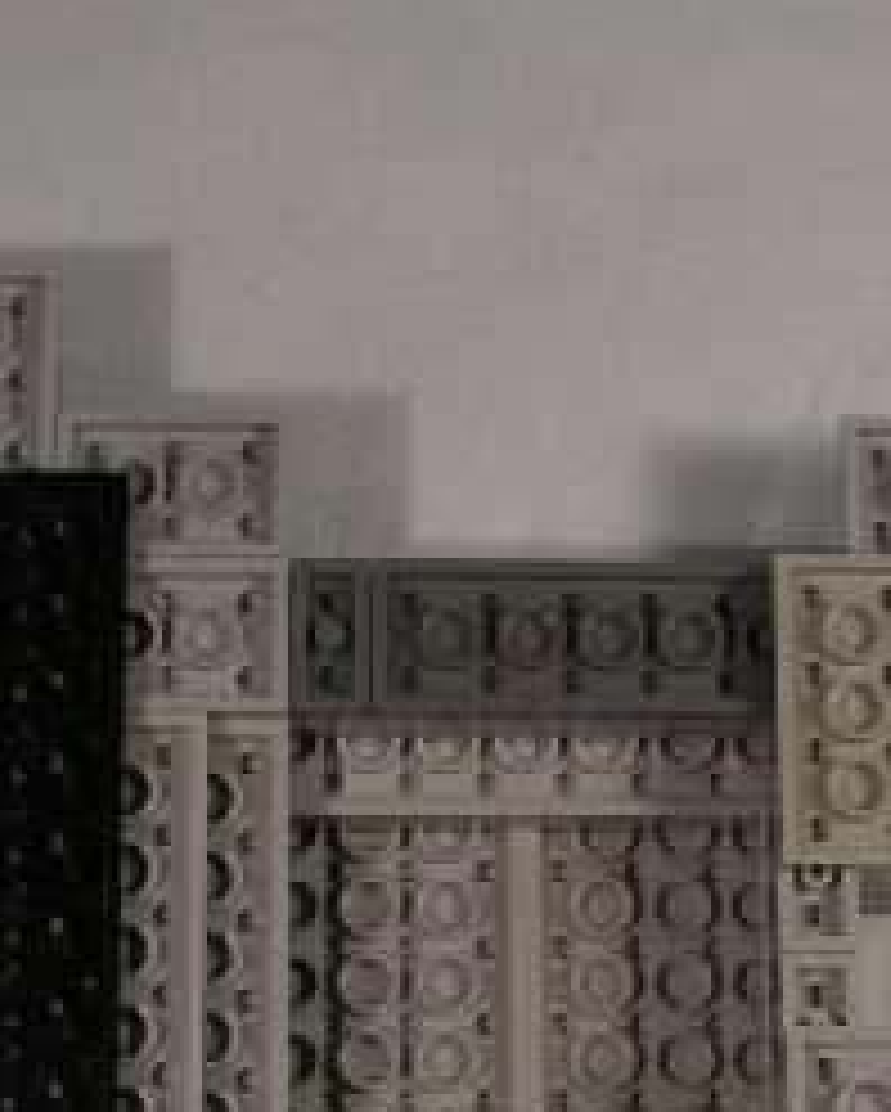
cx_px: 423
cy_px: 990
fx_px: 2996
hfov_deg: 16.9
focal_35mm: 91
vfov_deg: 20.6
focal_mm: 6
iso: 64
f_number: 3.2
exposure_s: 1/50
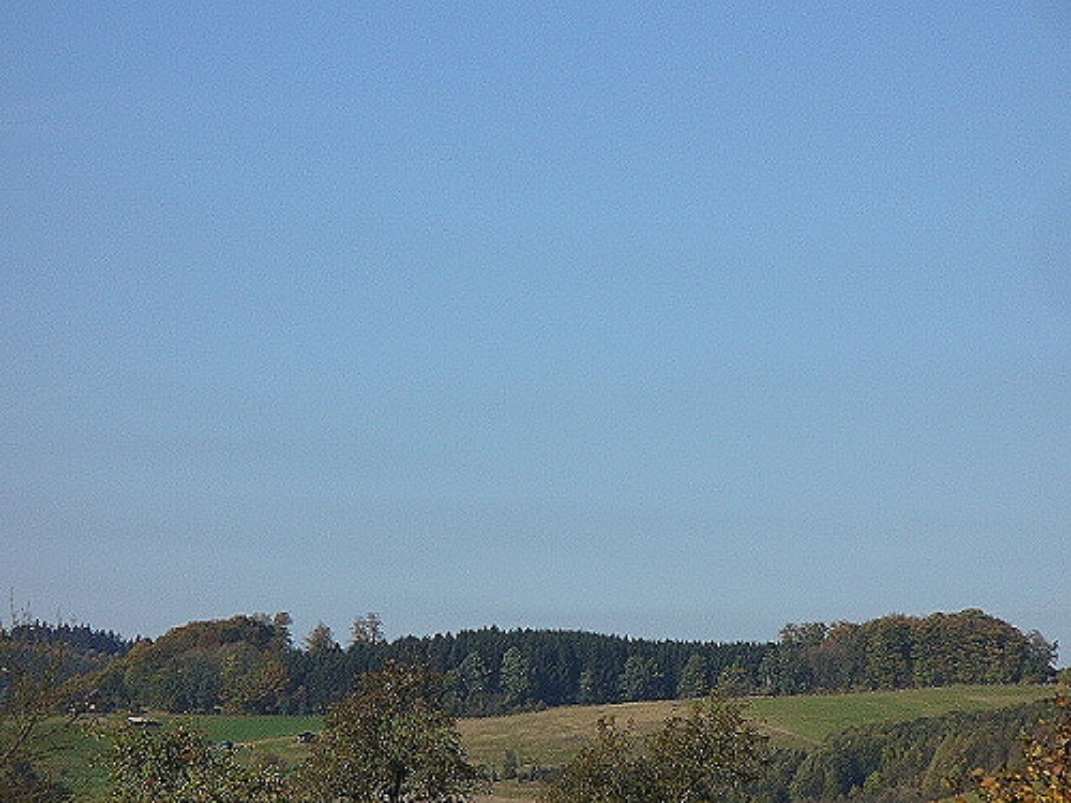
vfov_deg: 6.7
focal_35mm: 222
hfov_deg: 8.9
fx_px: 6869
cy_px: 402
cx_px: 536
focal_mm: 36.6
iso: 80
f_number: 9
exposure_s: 1/250
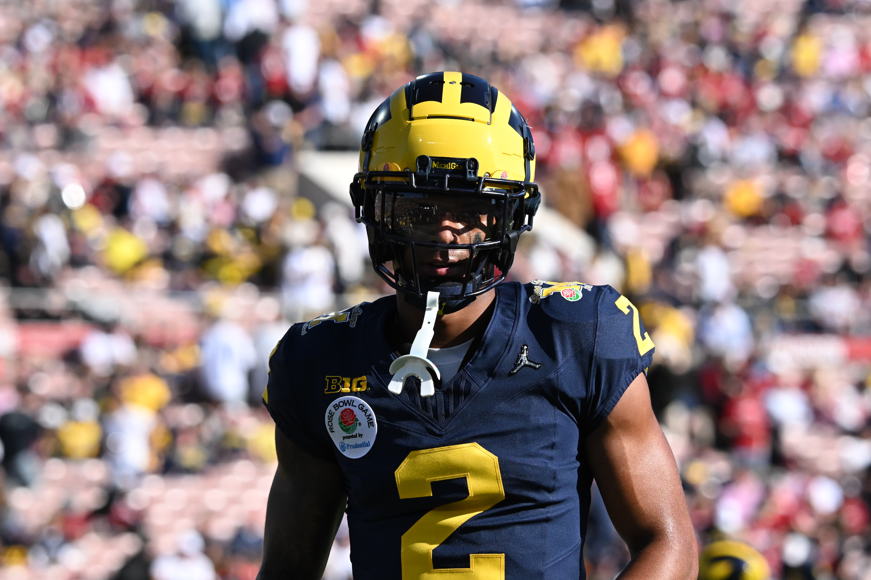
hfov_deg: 7.1
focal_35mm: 292
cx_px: 436
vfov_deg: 4.7
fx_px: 7063
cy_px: 290
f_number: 5.6
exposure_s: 1/8000
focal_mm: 195
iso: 1800
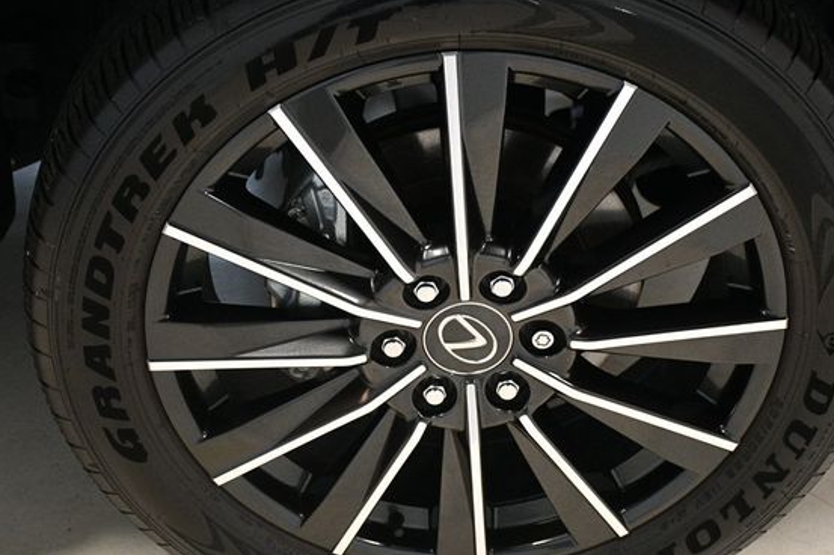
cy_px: 291
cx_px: 457
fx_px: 1528
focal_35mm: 66
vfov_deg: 20.6
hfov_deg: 30.5
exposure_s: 1/100
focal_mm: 38
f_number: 4.2
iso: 3200
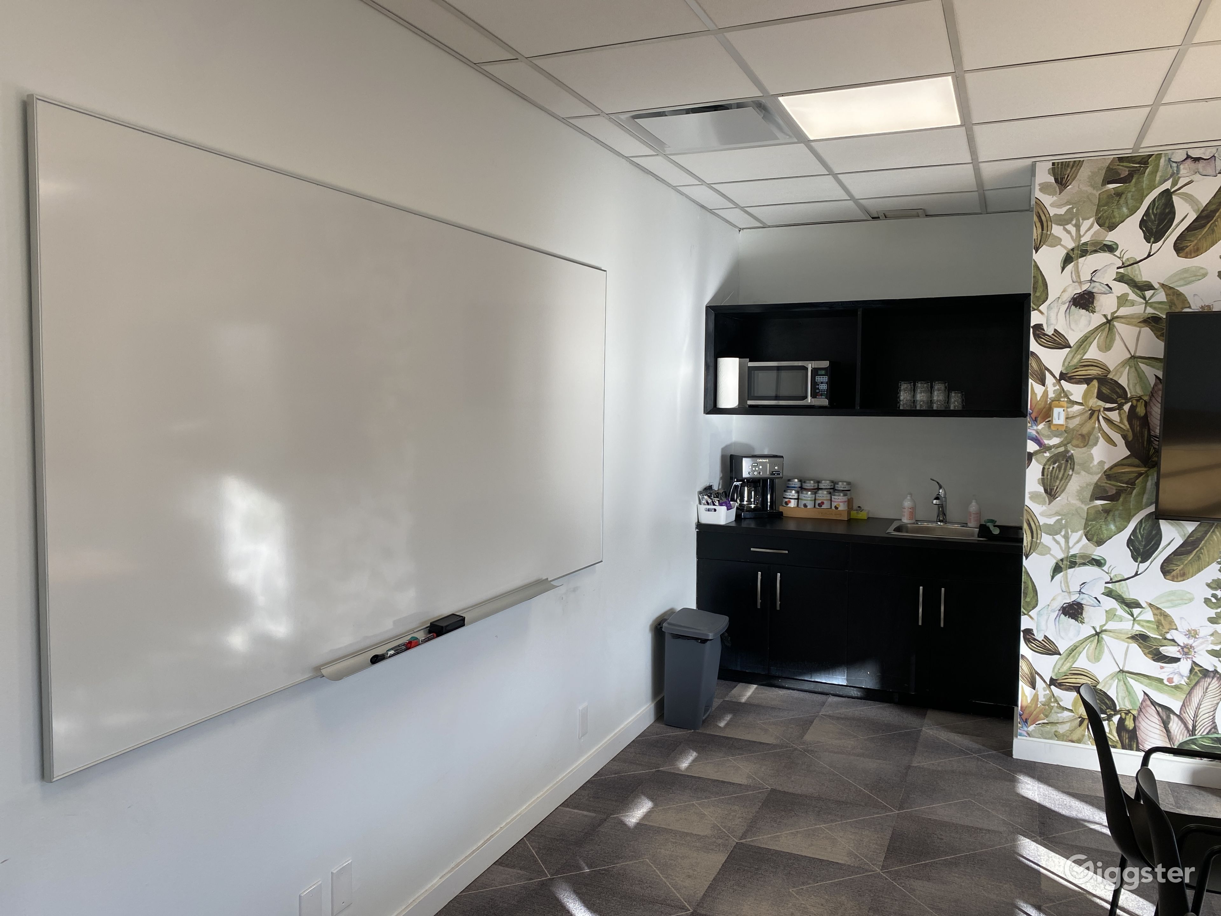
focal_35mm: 26
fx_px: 917
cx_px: 610
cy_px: 458
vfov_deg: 53.1
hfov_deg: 67.3
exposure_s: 1/246
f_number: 1.8
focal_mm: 4.25
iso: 32
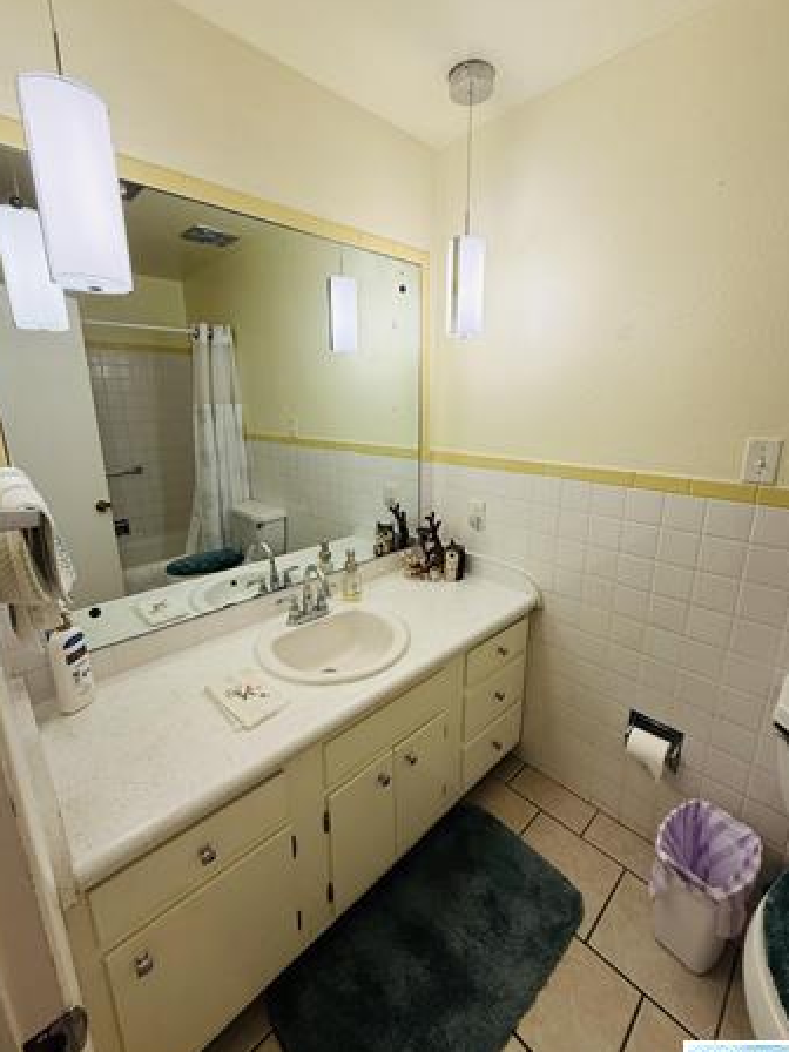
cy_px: 517
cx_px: 402
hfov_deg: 81.7
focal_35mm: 15
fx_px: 456
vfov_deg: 98.2
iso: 100
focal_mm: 2.22
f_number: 2.2
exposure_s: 1/120
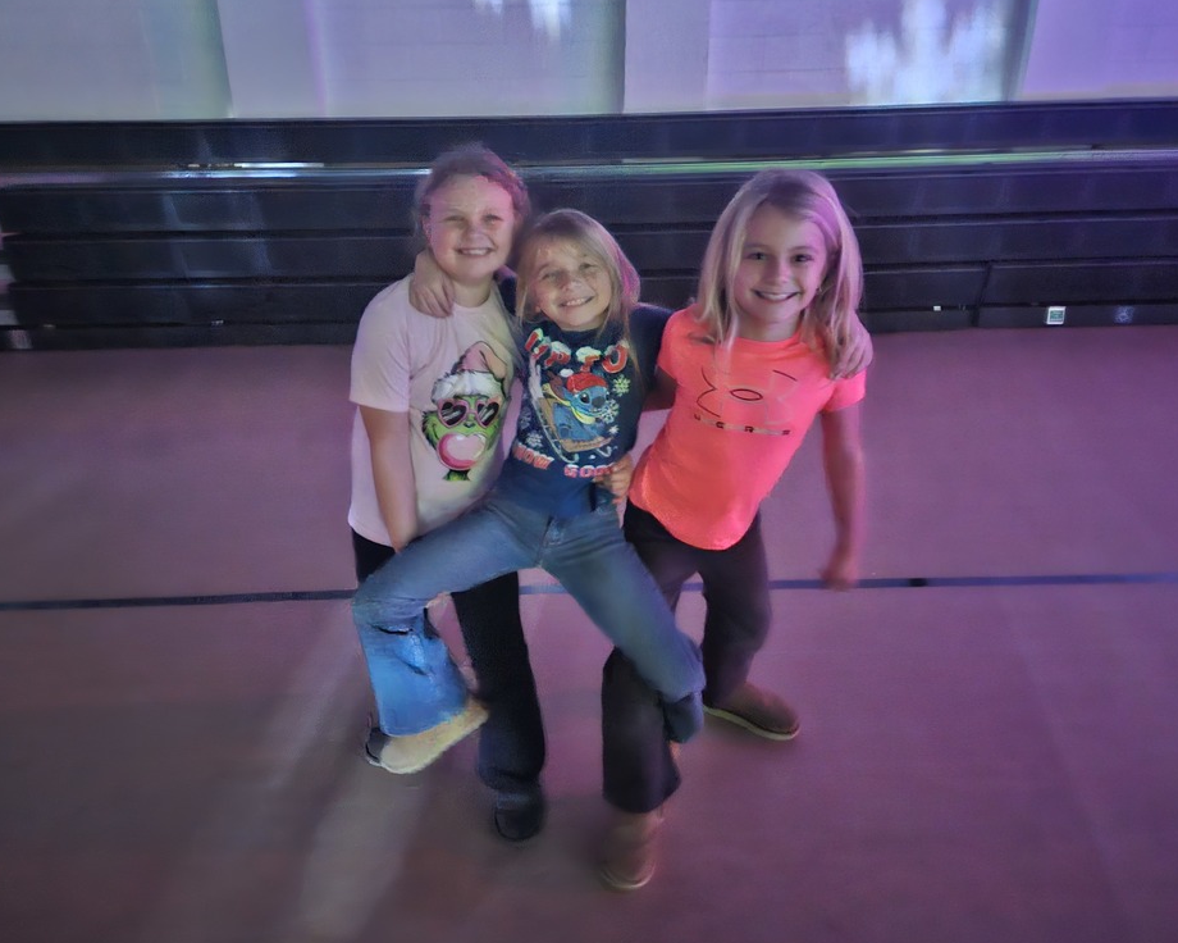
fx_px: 872
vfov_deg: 56.8
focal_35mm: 25
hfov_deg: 68.1
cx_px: 560
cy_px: 460
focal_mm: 5.4
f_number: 1.8
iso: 4000
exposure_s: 1/4
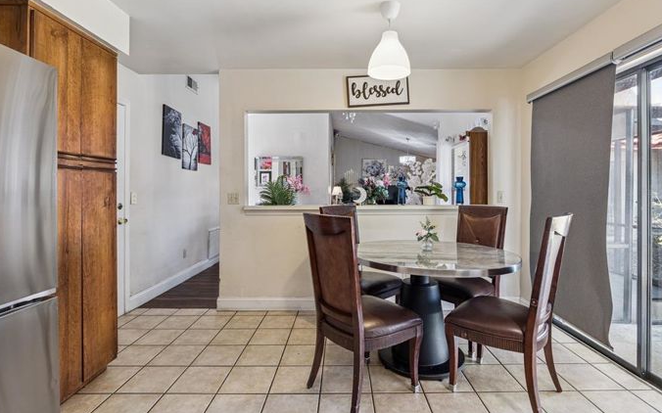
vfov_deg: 67.9
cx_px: 334
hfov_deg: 94.4
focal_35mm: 17
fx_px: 307
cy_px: 191
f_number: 10
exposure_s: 1/13
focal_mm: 16
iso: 800
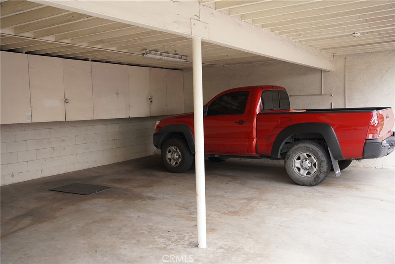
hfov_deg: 54.8
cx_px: 198
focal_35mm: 35
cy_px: 132
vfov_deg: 38.2
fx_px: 381
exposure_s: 1/160
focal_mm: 34.7
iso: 250
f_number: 4
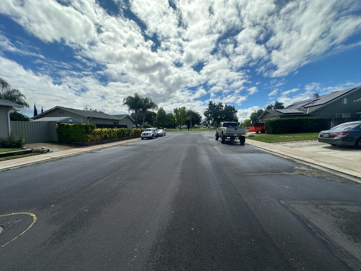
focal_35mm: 14
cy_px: 136
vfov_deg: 85.7
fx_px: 146
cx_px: 180
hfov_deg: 102.1
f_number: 2.2
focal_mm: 2.22
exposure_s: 1/3205
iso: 50
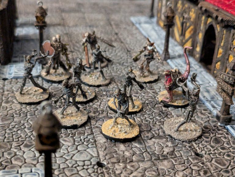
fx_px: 326
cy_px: 88
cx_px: 118
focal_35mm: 48
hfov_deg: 39.6
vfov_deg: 30.3
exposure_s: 1/33.3
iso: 1719
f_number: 1.85
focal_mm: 6.81
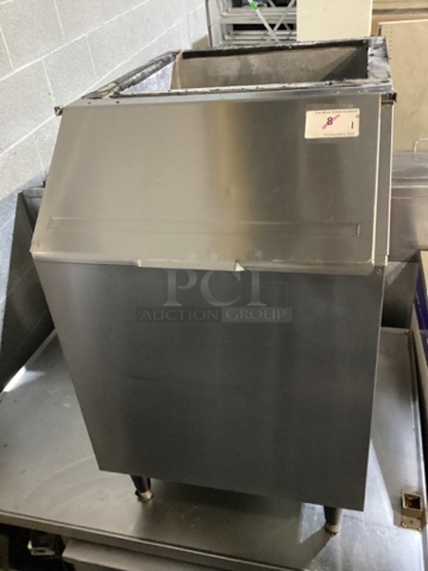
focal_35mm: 31
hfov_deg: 45.5
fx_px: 511
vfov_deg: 58.3
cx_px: 214
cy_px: 286
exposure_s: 1/24
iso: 800
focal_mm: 3.3
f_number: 2.4
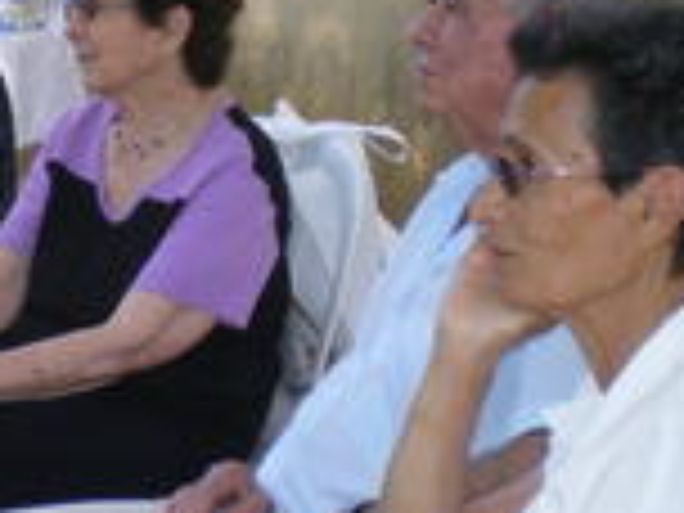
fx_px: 1976
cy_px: 212
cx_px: -112
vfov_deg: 14.8
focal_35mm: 100
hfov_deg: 18.7
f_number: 3.1
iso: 80
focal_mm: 6.3
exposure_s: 1/125
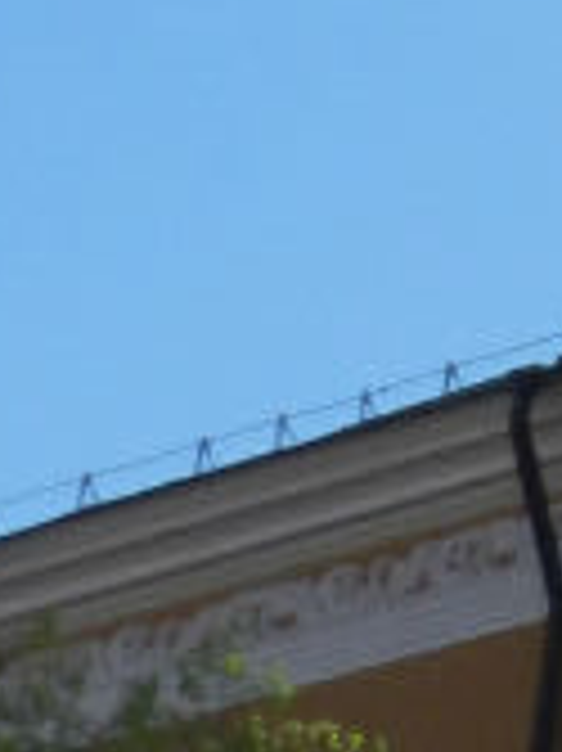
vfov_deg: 5.6
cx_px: 2023
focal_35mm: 353
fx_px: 7651
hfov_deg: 4.0
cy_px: -396
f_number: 4.2
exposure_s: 1/1250
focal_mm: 8.1
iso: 160
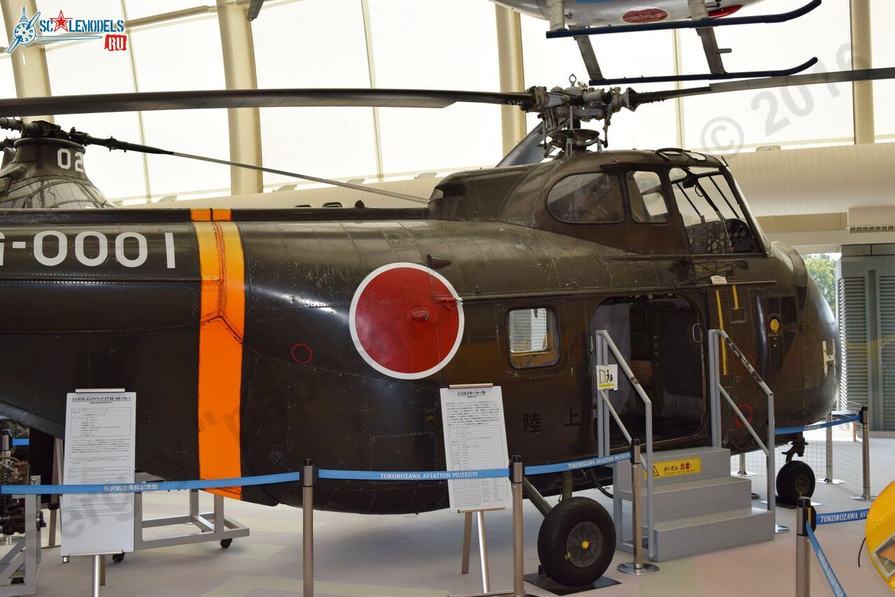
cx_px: 448
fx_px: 858
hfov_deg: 55.1
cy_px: 298
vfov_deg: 38.4
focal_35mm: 34
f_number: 6.3
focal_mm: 23
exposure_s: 1/160
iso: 100
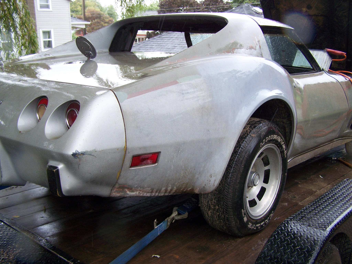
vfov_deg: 37.7
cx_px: 176
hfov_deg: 49.0
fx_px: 386
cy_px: 132
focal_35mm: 38
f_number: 2.8
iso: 64
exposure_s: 1/100
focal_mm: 6.3
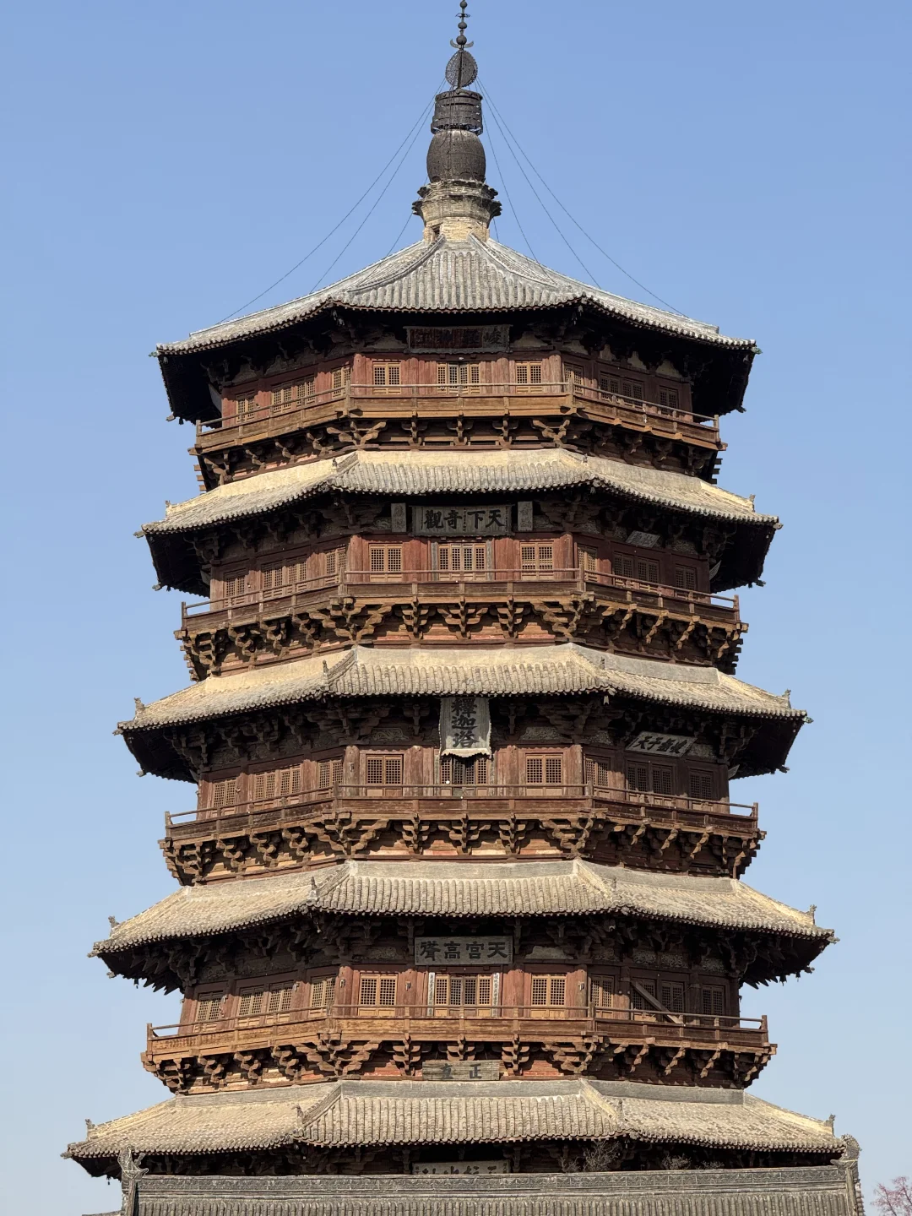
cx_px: 456
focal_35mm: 120
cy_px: 608
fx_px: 4215
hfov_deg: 12.3
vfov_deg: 16.4
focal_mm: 15.66
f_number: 2.8
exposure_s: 1/1546
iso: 50
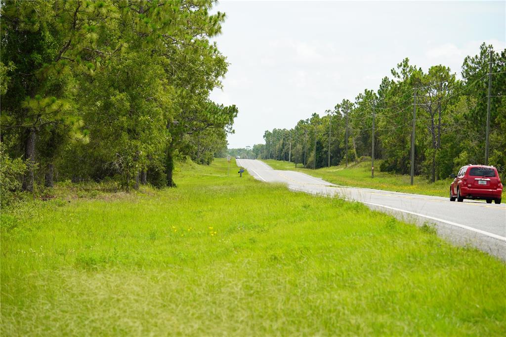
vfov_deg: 9.1
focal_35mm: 150
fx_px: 2108
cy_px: 168
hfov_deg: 13.7
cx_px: 253
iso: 100
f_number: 7.1
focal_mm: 150
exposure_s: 1/200
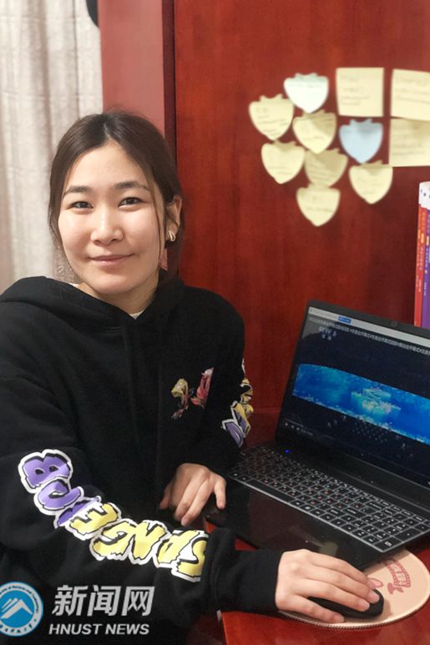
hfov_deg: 24.2
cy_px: 320
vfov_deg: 35.6
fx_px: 1004
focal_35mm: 56
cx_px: 224
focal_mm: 6
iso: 250
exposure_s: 1/8
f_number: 2.4
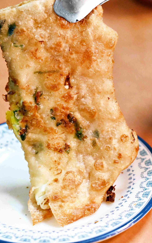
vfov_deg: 18.1
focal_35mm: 115
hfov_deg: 11.4
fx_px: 762
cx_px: 77
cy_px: 122
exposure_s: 1/200
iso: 5600
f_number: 3.2
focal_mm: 50
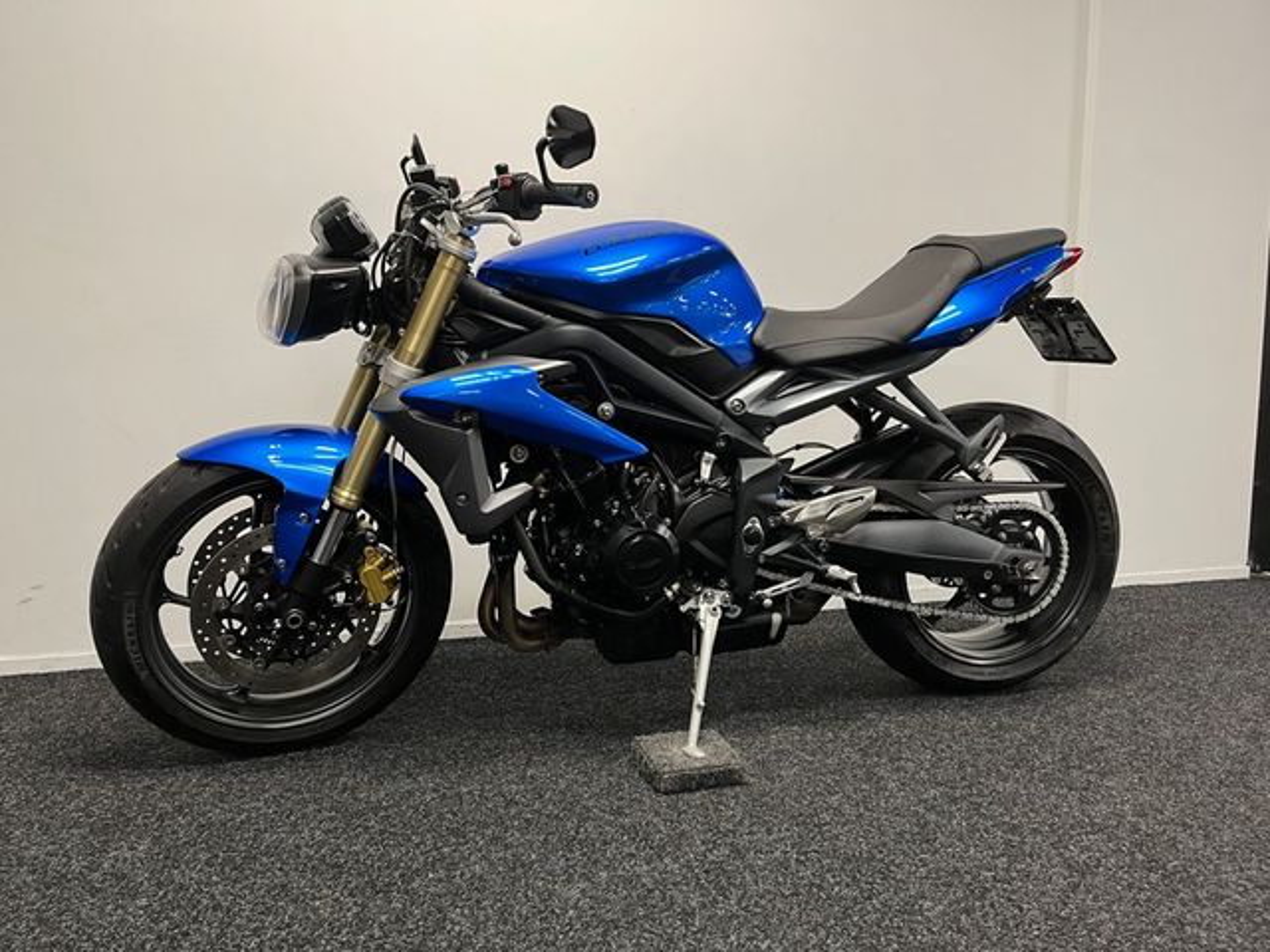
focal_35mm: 26
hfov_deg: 67.3
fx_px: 954
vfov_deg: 53.1
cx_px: 635
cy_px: 476
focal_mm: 5.1
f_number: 1.6
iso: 125
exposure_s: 1/50
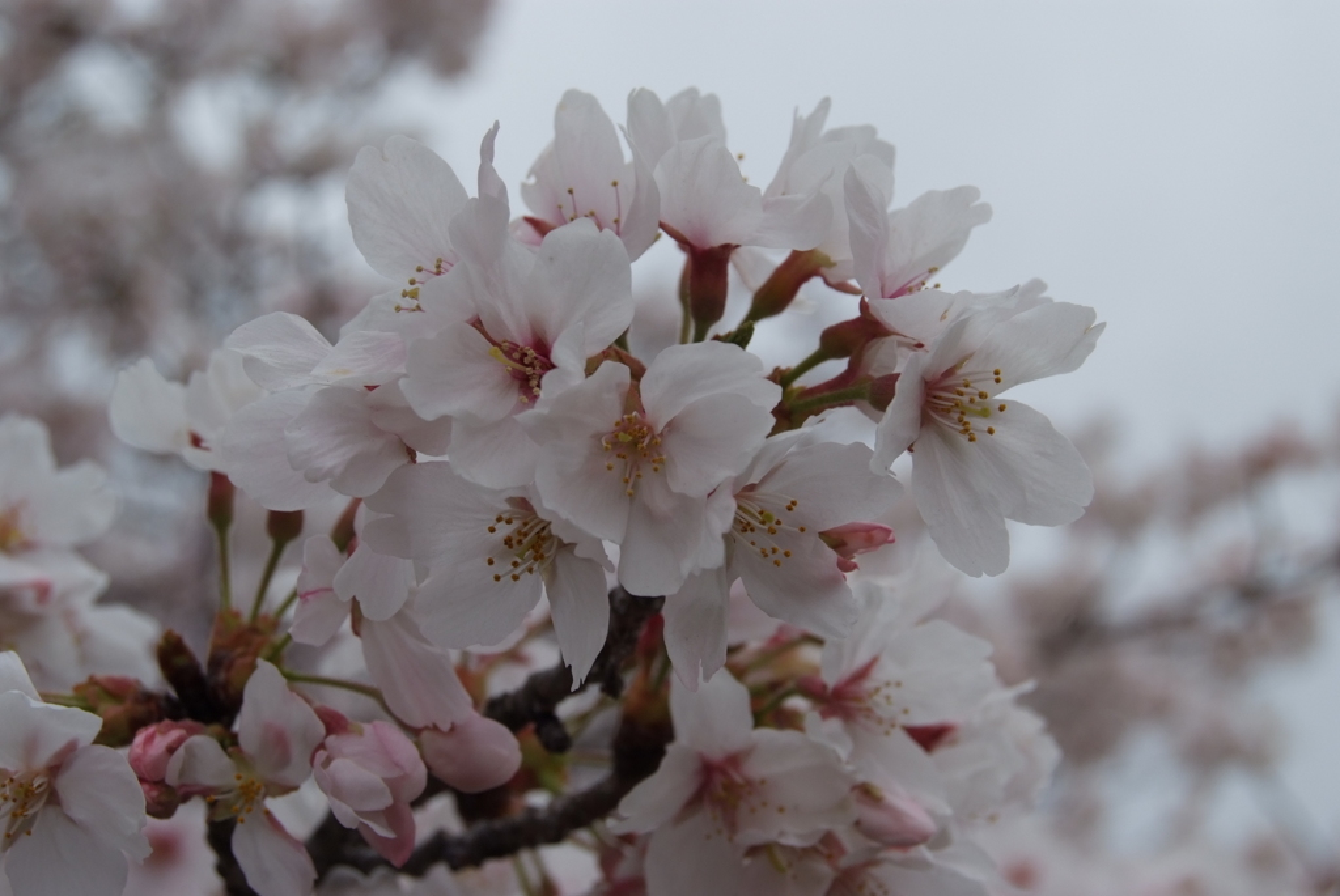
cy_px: 448
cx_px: 670
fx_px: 2683
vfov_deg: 19.0
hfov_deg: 28.0
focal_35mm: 72
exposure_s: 1/350
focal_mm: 48
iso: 400
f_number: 13
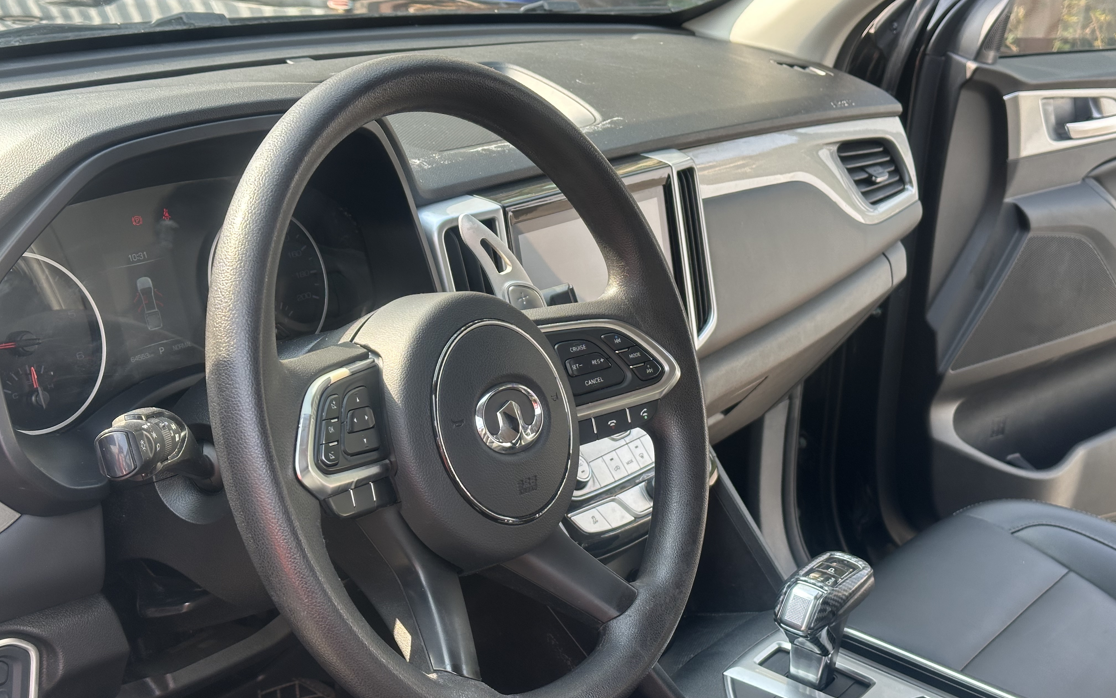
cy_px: 369
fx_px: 1551
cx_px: 559
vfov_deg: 25.3
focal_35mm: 51
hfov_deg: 39.6
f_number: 1.78
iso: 64
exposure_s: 1/305
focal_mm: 6.86
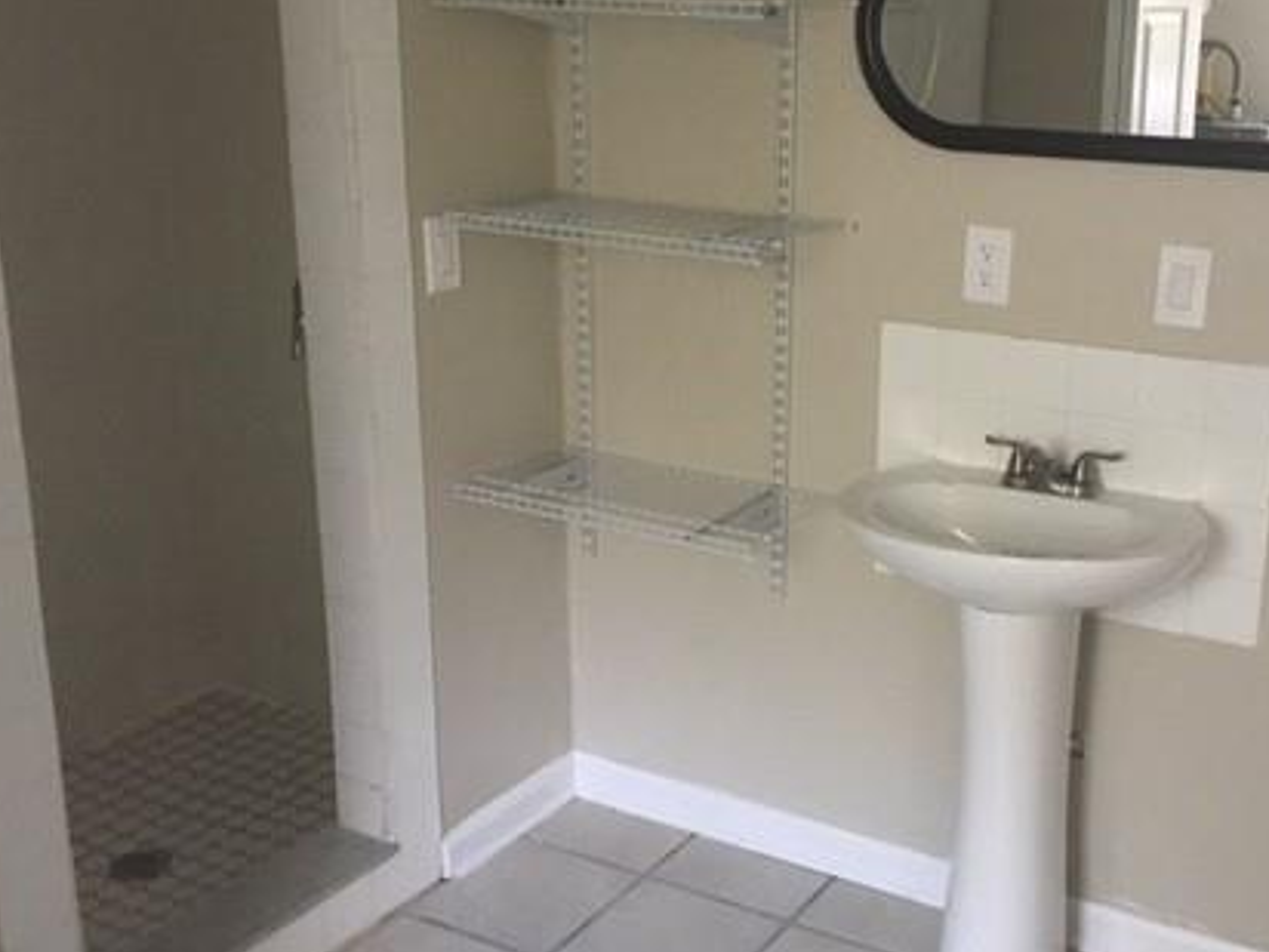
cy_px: 484
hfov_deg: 41.6
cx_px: 838
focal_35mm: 45
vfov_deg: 32.2
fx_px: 1650
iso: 200
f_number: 2.2
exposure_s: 1/15
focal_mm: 4.15
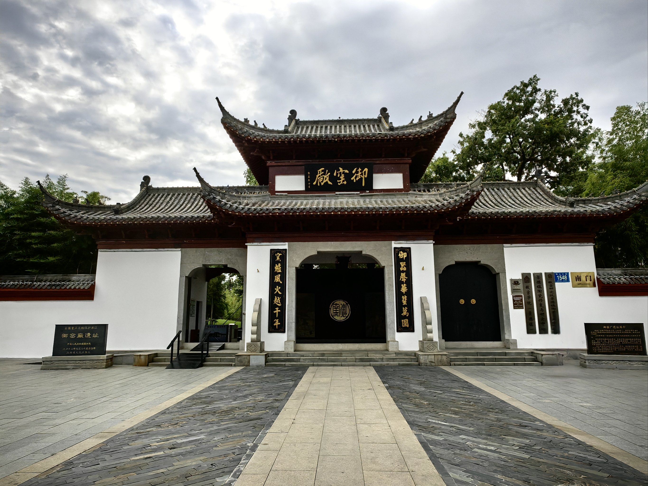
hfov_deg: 76.4
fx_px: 412
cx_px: 324
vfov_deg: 61.1
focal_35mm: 22
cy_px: 243
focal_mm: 1.76
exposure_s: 1/1000
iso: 50
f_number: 2.2
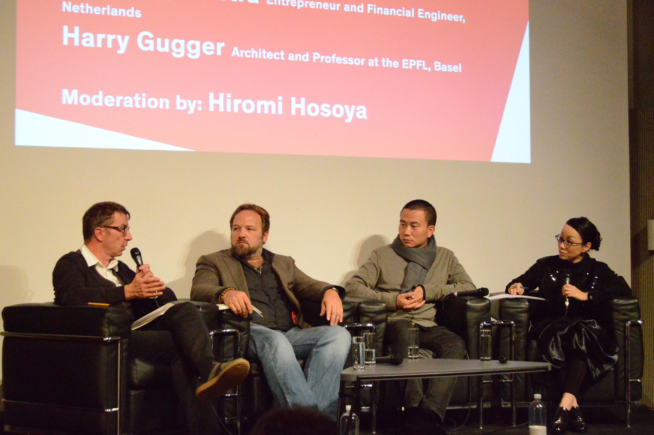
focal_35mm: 68
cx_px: 327
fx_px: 1225
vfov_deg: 20.1
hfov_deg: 29.9
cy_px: 218
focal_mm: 45
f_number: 4.5
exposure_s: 1/320
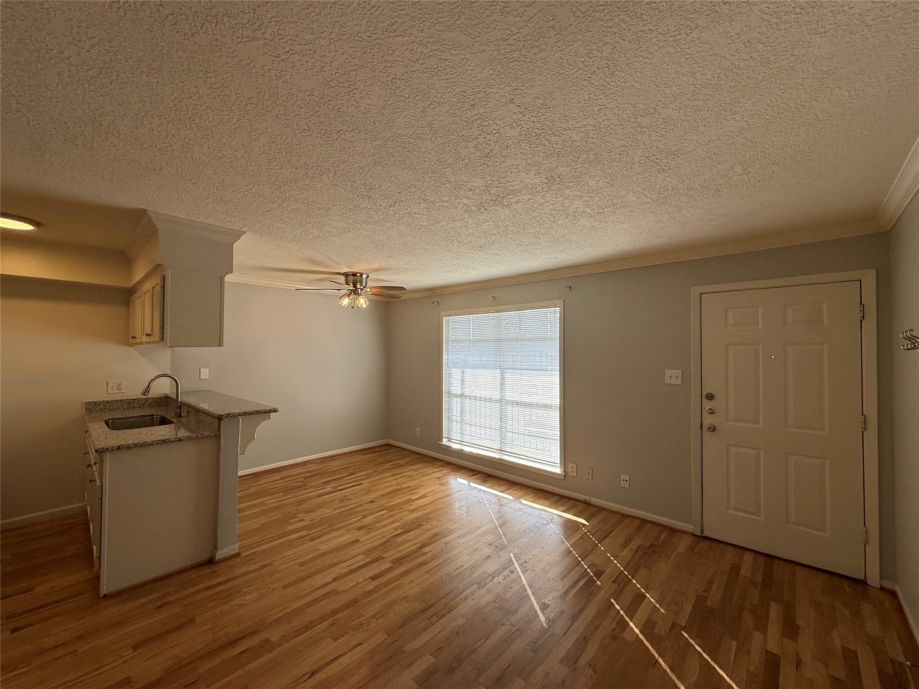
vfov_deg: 85.7
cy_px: 344
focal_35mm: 14
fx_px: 372
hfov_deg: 102.1
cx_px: 460
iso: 64
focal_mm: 2.22
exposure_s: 1/238
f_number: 2.2
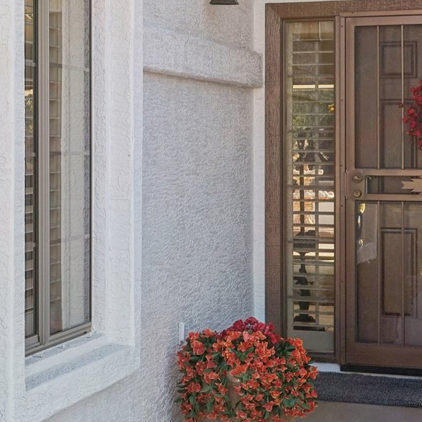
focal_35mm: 102
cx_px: -105
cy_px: 129
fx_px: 1414
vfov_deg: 16.9
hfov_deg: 16.2
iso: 400
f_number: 8
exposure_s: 1/250
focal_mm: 34.5
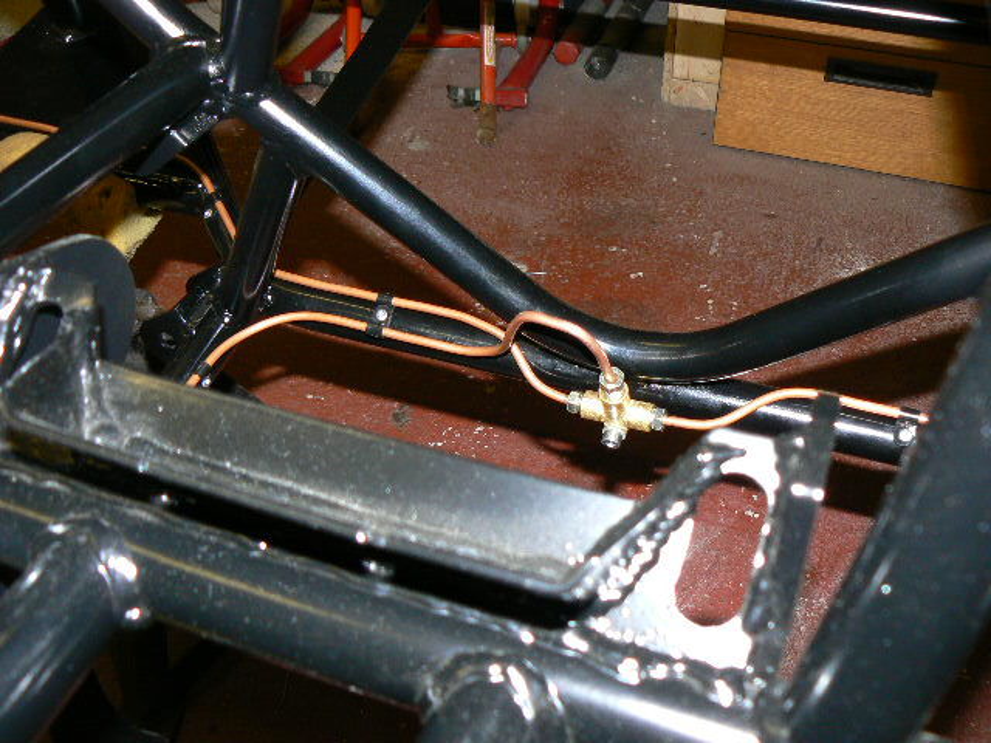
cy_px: 372
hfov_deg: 51.4
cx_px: 496
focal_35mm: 36
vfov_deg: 39.7
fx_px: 1031
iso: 100
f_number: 2.8
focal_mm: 6
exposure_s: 1/30
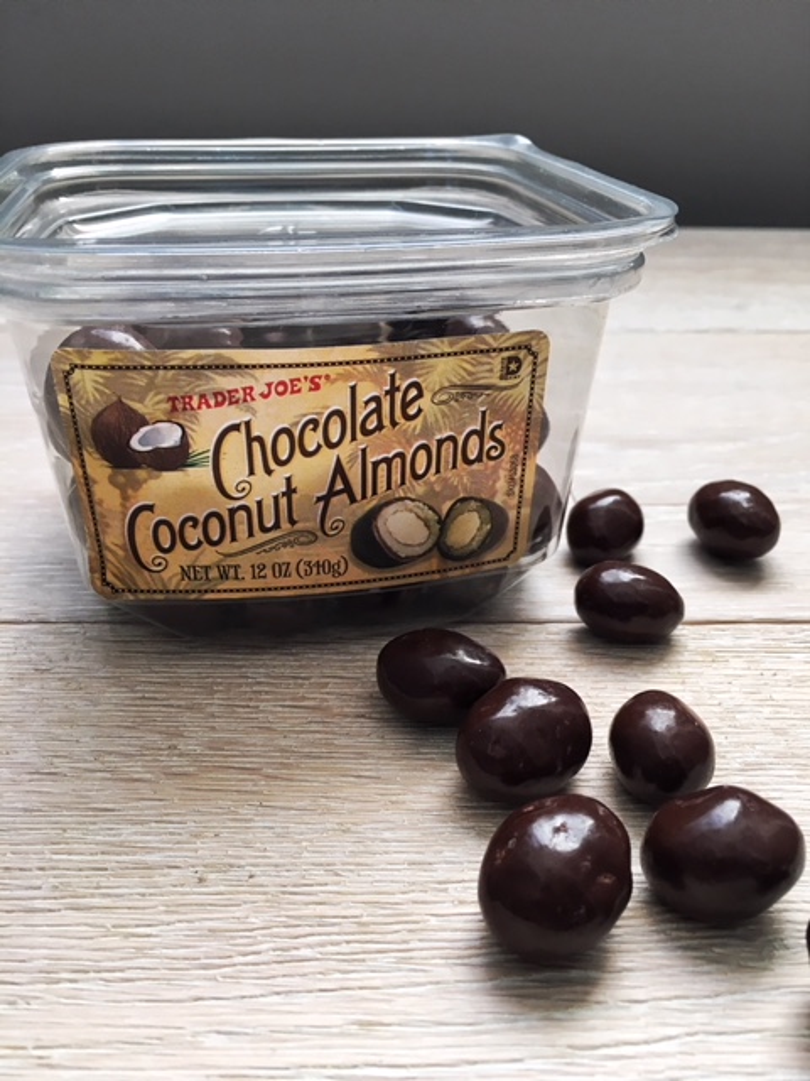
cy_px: 540
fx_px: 905
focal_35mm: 29
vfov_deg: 61.7
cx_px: 405
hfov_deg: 48.2
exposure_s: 1/30
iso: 32
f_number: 2.2
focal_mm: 4.15
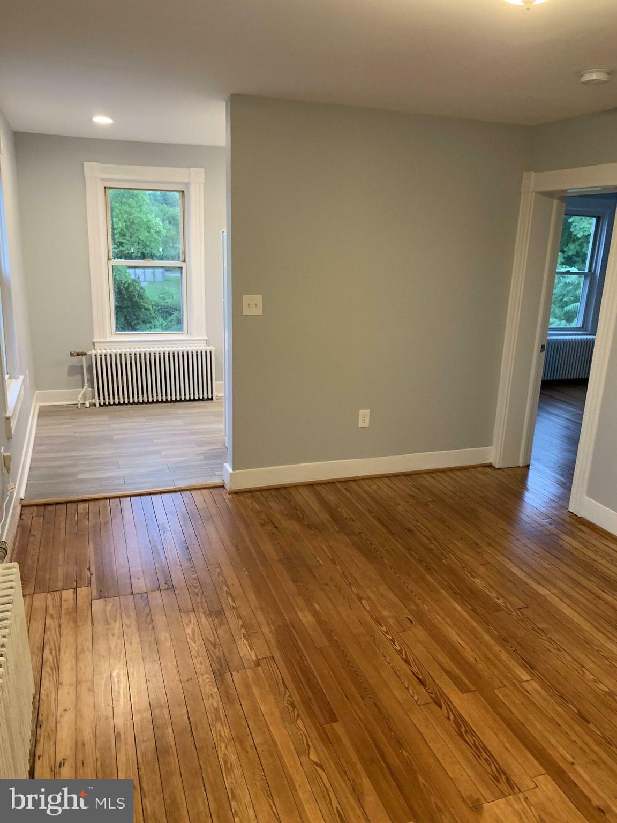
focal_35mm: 26
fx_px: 618
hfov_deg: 53.1
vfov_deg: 67.3
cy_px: 412
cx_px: 308
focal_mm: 4.25
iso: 250
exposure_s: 1/60
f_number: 1.8
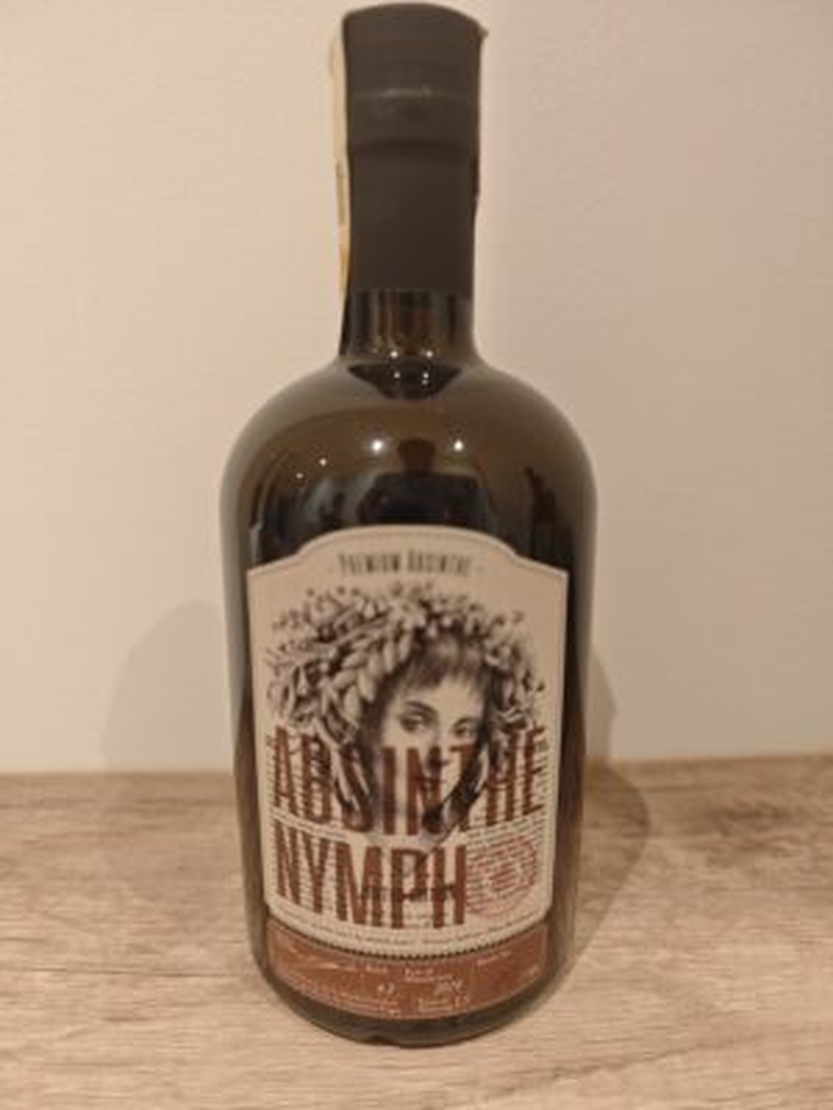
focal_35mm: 23
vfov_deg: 73.9
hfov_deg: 58.9
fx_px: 738
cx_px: 416
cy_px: 555
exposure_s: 1/33.3
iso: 640
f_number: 2
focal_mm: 8.72
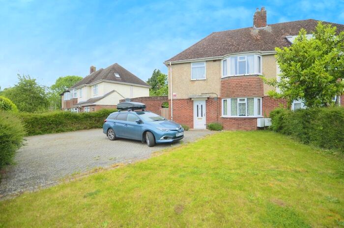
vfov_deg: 77.1
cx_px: 172
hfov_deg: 100.5
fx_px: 143
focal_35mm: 15
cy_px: 114
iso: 160
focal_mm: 10
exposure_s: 1/100
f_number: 4
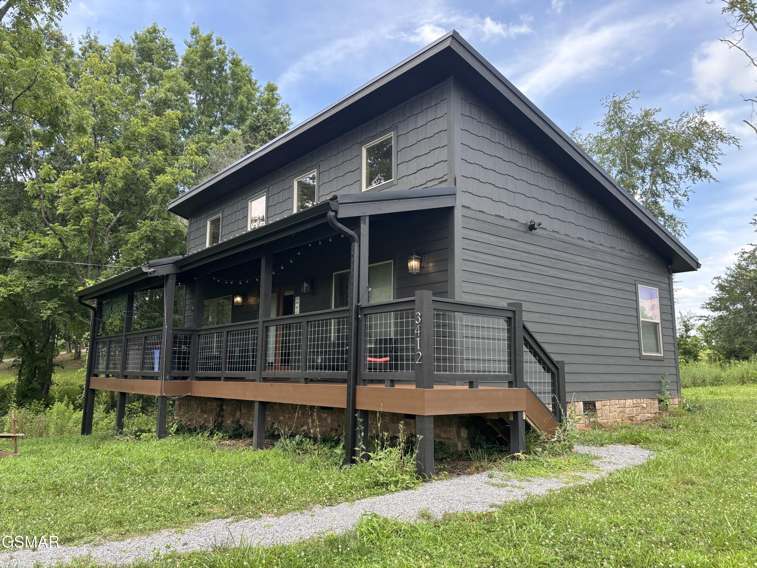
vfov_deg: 53.1
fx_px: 569
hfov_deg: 67.3
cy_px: 284
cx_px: 378
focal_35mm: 26
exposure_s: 1/490
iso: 50
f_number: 1.6
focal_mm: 5.96
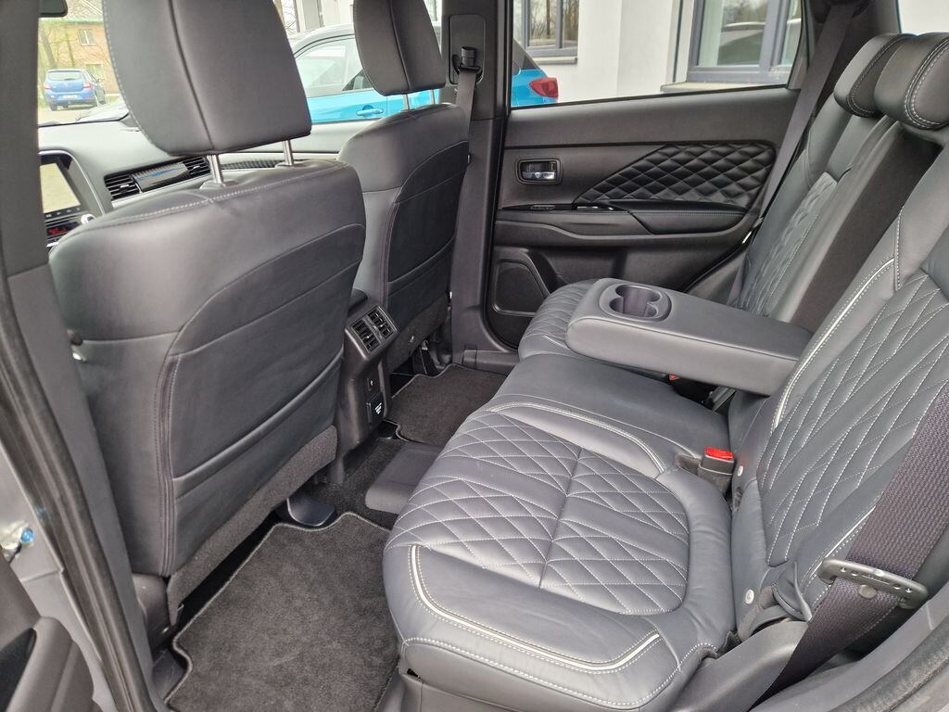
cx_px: 474
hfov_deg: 73.9
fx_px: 631
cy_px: 356
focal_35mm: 23
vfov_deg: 58.9
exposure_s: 1/180
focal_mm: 5.4
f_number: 1.8
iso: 200
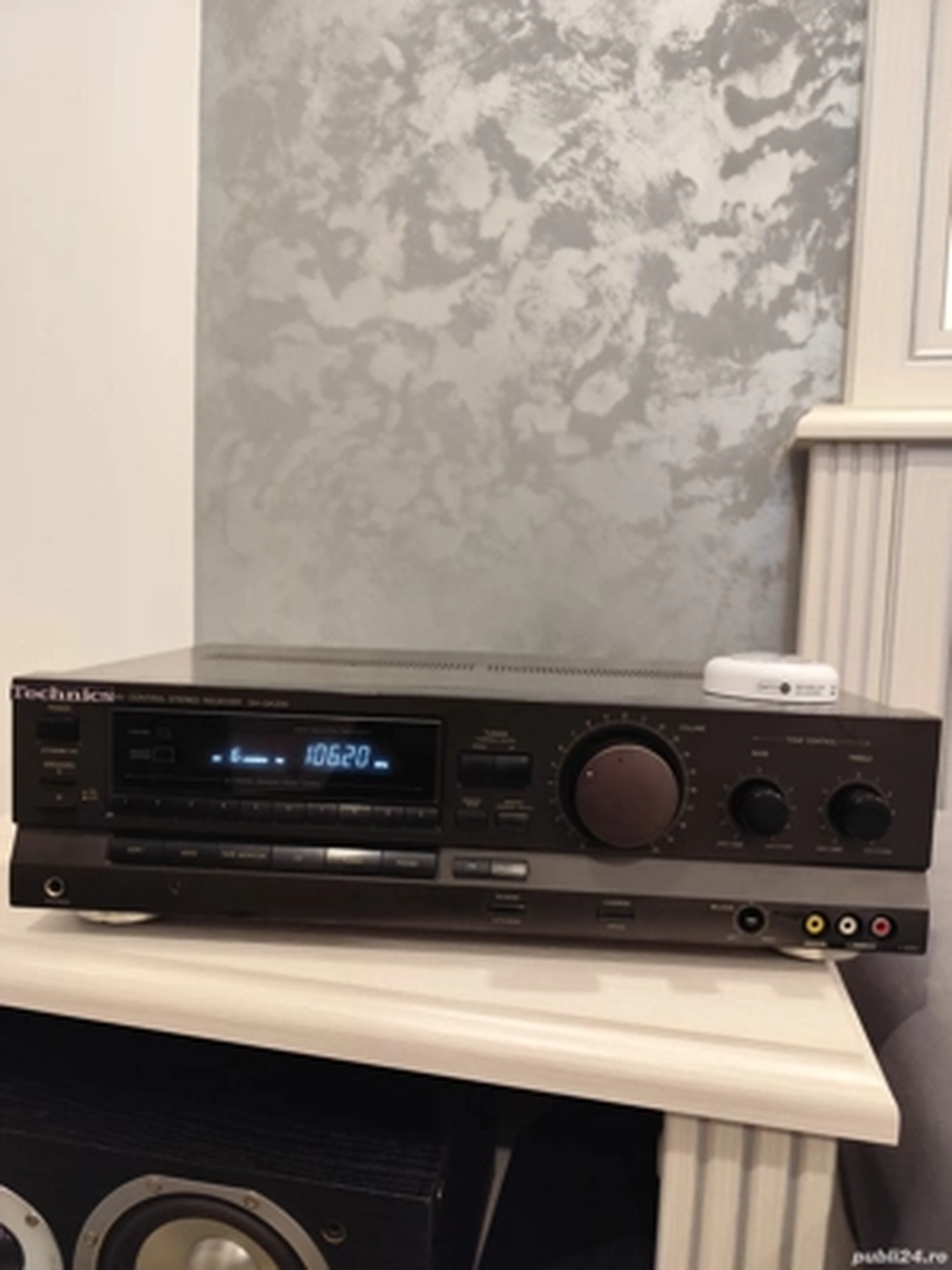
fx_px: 843
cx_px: 476
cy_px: 635
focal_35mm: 23
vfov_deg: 73.9
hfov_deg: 58.9
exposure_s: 1/25
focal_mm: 6.19
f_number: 1.65
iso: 800
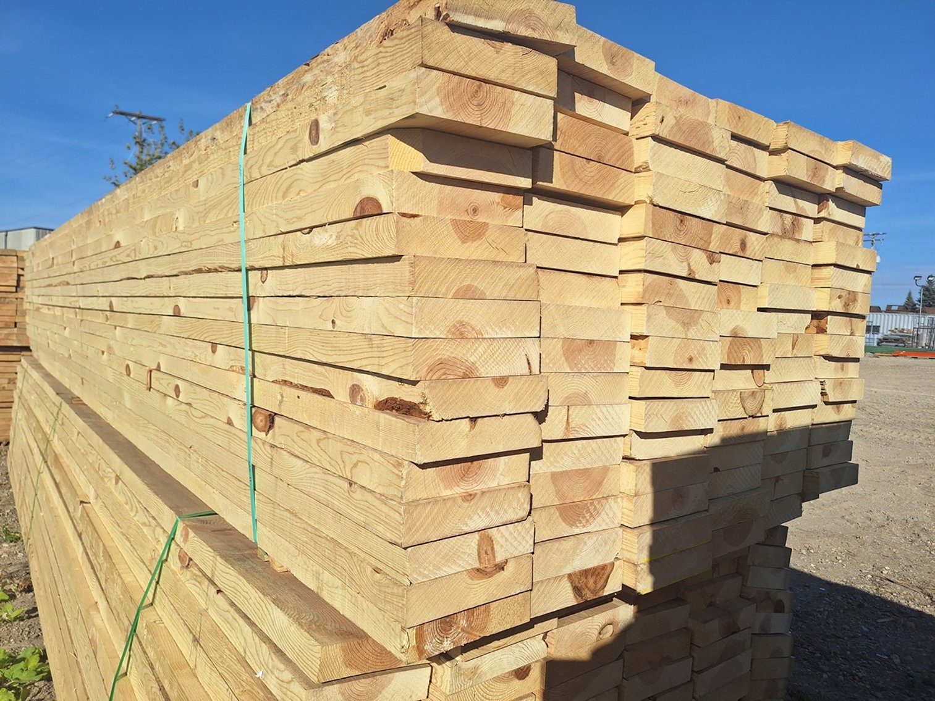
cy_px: 350
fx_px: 621
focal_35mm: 23
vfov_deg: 58.9
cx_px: 468
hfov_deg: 73.9
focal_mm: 5.54
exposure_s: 1/3125
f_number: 1.8
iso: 40
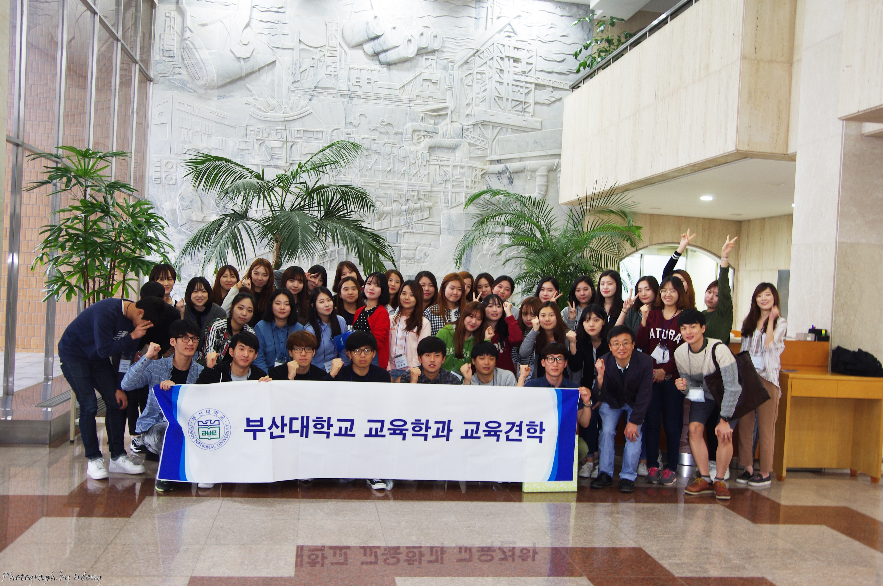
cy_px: 293
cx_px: 442
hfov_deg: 53.2
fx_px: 882
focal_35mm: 36
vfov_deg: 36.8
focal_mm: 24
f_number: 5.6
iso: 200
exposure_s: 1/8
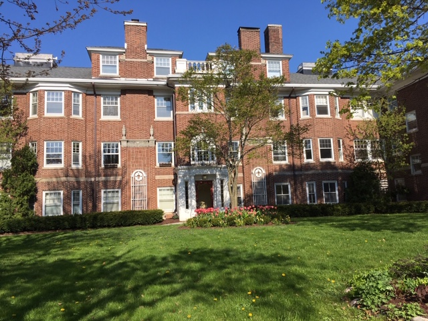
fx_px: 359
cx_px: 214
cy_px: 160
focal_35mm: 29
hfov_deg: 61.7
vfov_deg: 48.2
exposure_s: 1/1709
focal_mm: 4.15
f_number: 2.2
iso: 25
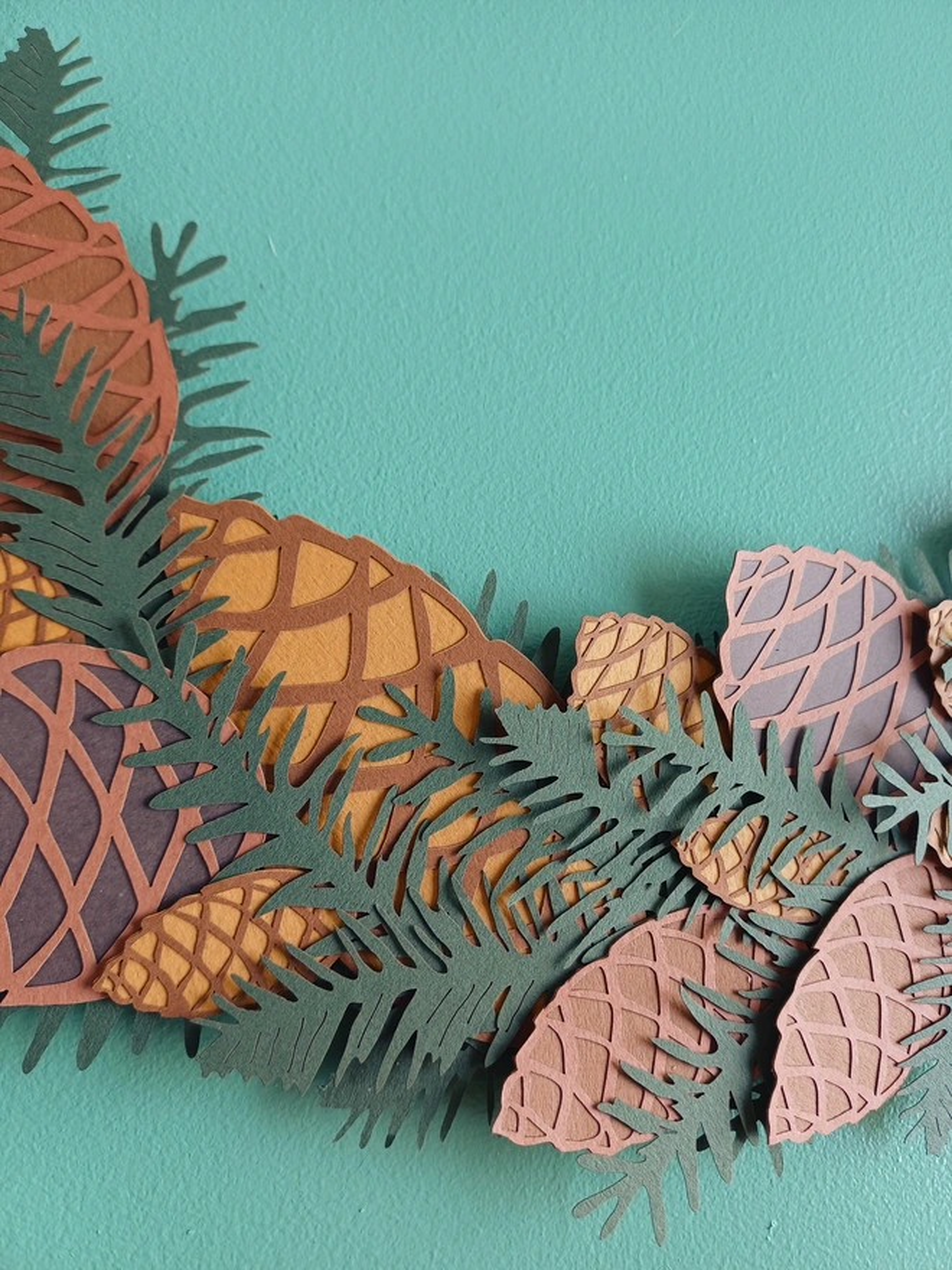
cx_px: 476
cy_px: 635
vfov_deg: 69.4
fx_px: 917
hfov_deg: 54.9
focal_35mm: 25
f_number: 1.8
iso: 160
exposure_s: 1/50
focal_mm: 4.65
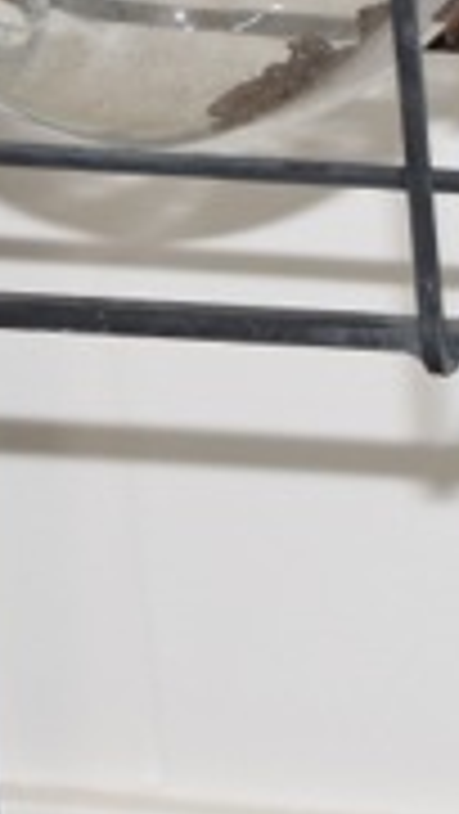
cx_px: 986
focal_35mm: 478
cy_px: -124
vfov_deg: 4.5
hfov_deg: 2.5
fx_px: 10326
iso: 560
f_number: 5.6
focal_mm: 55
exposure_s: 1/125
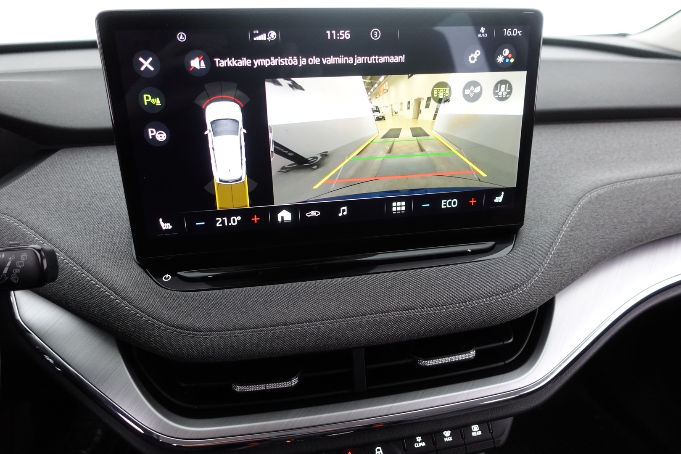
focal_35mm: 24
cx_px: 340
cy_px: 227
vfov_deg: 53.1
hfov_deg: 73.7
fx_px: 454
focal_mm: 9.4
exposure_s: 1/25
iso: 800
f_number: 1.8
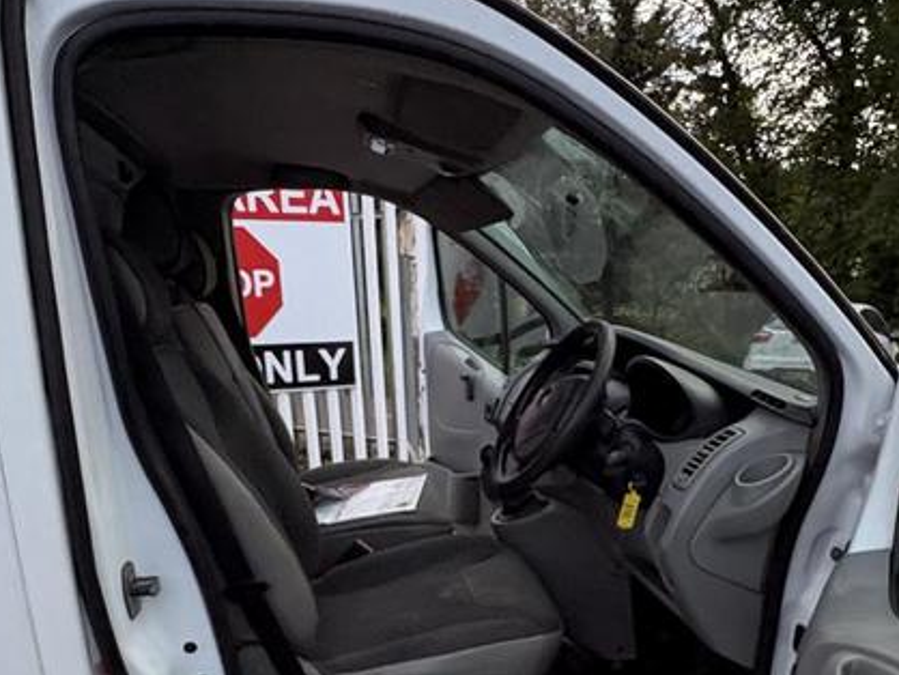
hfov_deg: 59.6
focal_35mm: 30
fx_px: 780
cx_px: 525
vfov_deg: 43.8
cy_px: 574
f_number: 2.2
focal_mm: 2.22
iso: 40
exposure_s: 1/344
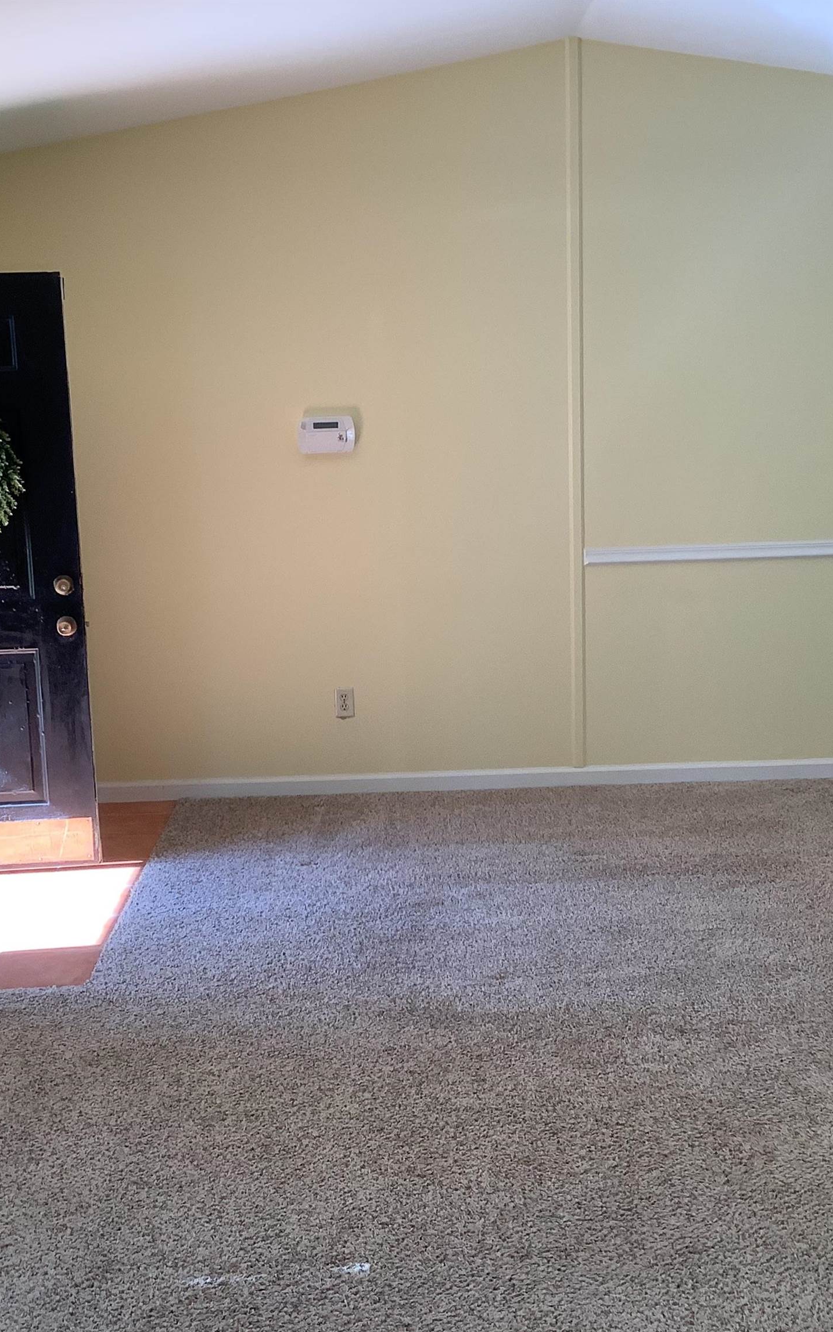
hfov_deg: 29.2
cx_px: 397
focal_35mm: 44
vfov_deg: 45.3
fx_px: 1598
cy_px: 668
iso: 64
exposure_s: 1/120
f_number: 2.4
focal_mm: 3.3
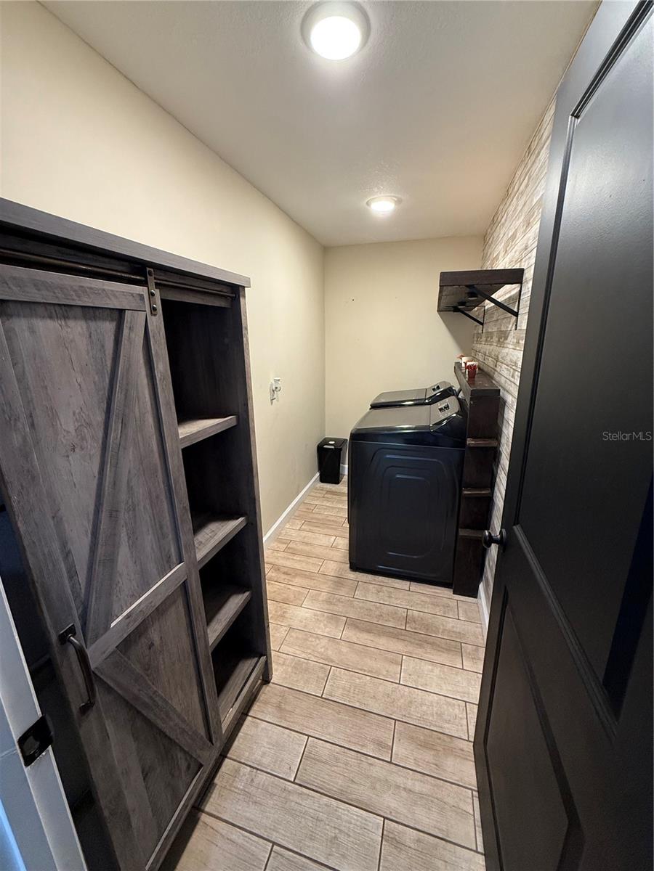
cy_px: 436
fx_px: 353
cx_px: 327
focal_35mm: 14
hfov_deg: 85.7
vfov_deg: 102.1
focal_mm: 2.22
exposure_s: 1/60
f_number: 2.2
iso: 400
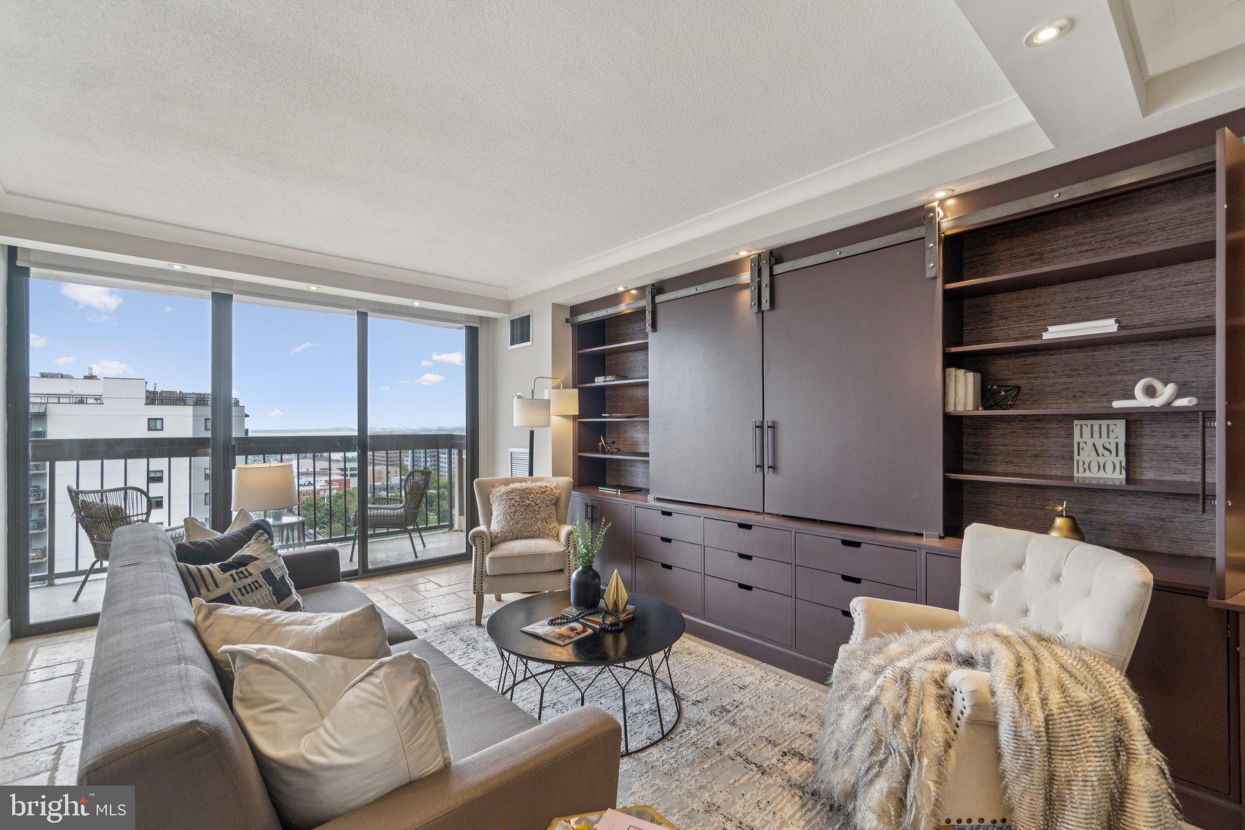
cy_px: 415
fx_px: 519
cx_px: 622
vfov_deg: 77.3
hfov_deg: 100.4
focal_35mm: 15
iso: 200
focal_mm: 10
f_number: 7.1
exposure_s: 1/20
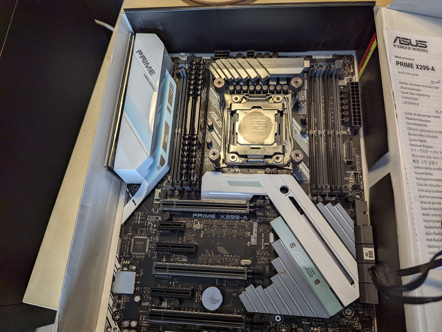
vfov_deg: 56.8
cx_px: 221
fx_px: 306
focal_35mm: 24
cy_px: 166
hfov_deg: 71.6
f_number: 1.85
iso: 94
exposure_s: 1/44.8
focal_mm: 6.81
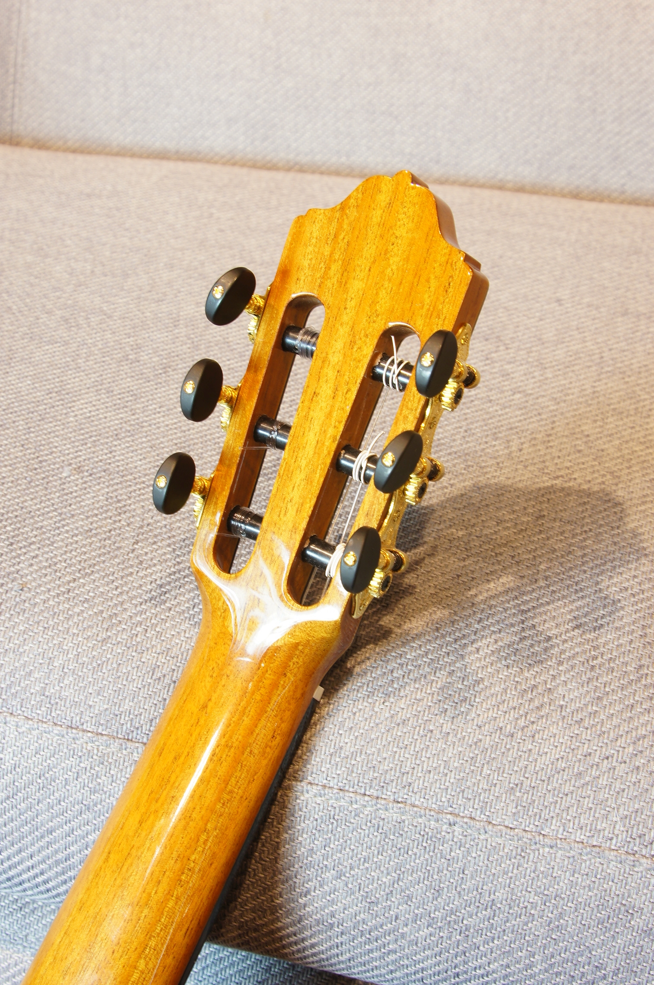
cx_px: 327
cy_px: 492
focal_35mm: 45
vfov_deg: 43.6
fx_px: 1229
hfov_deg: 29.8
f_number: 9
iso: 100
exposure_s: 1/1.25
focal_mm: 30
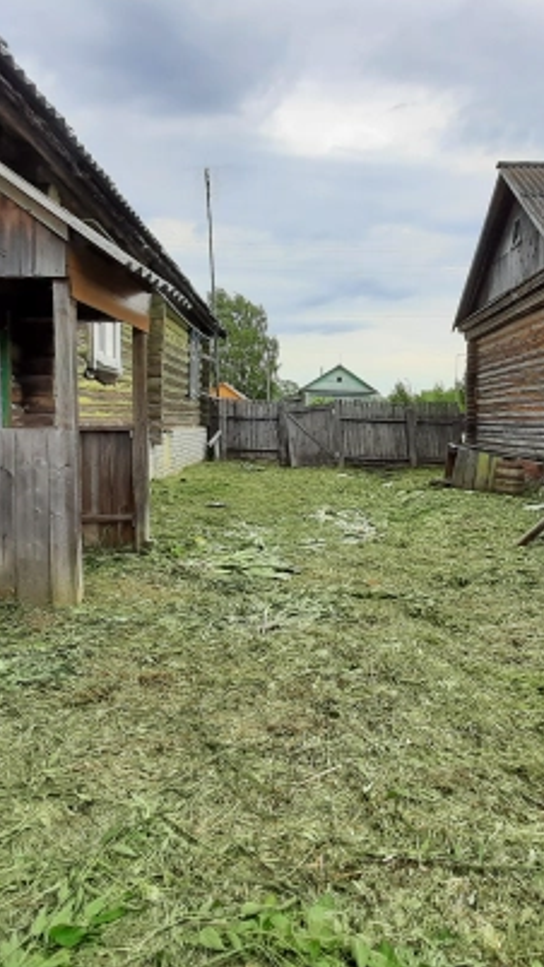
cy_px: 455
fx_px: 564
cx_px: 306
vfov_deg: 81.1
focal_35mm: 22
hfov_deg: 51.3
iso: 40
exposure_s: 1/202
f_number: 2.2
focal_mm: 1.42
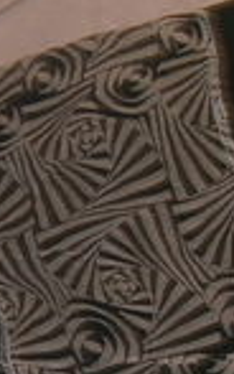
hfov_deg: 7.0
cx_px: 10
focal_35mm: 188
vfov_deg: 11.1
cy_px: 341
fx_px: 1916
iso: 80
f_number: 2.8
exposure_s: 1/30
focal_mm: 4.7
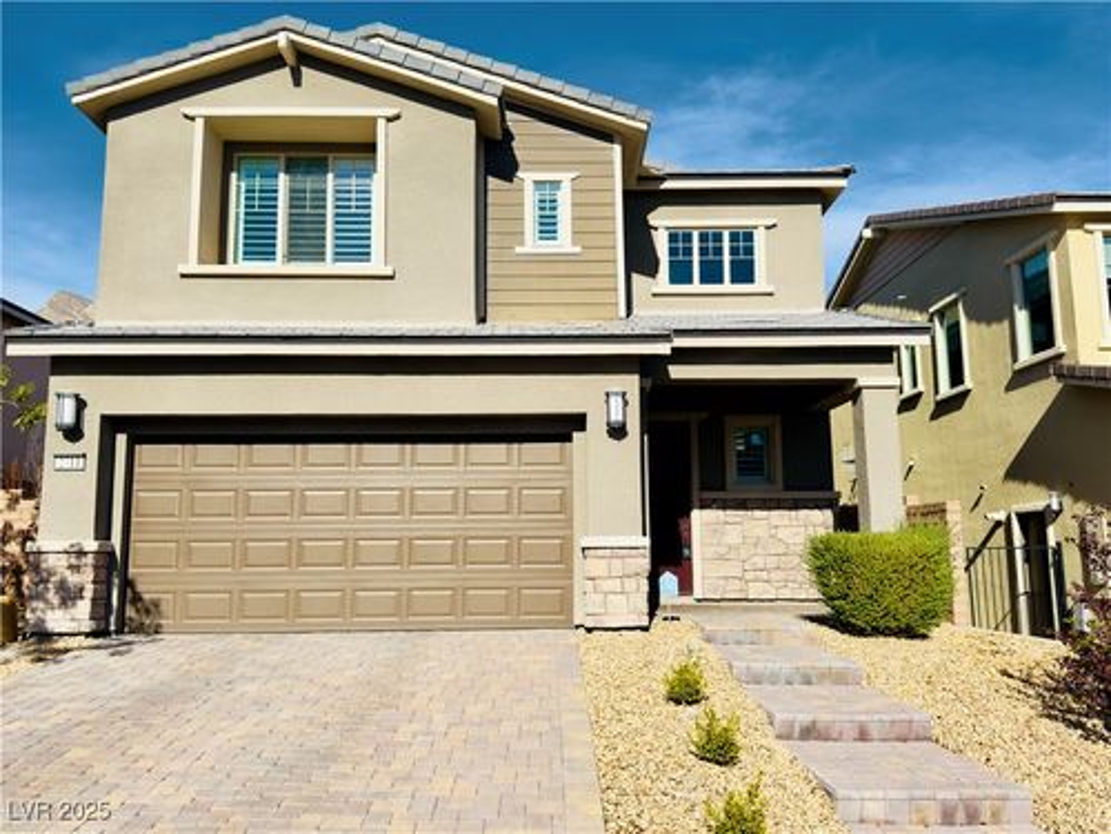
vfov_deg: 49.7
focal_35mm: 28
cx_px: 556
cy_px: 417
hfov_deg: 63.4
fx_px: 899
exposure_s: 1/6897
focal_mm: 6.76
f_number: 1.78
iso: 64
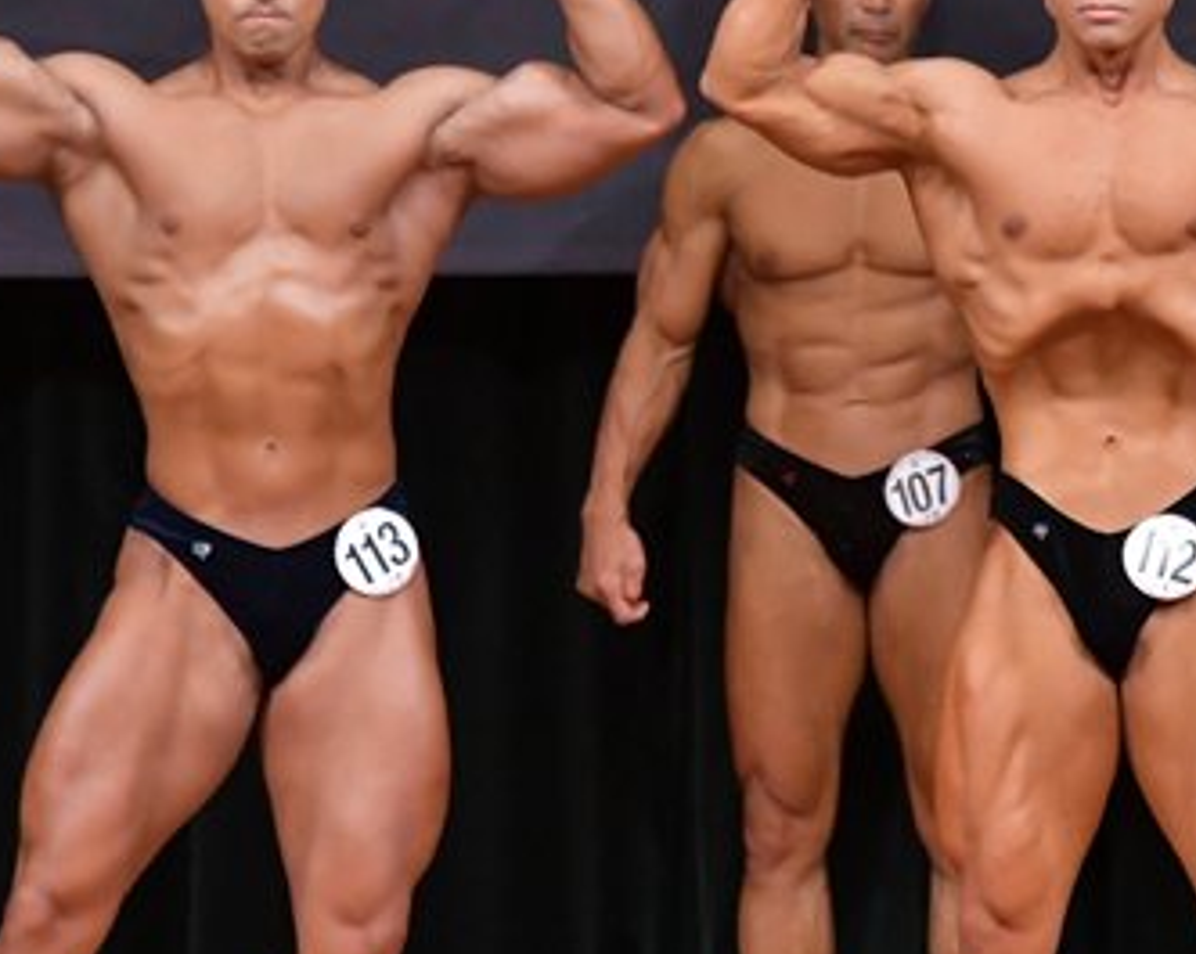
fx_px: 20937
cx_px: 1169
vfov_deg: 2.6
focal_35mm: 592
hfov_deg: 3.3
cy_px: 605
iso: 5000
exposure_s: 1/400
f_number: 5.6
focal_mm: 180
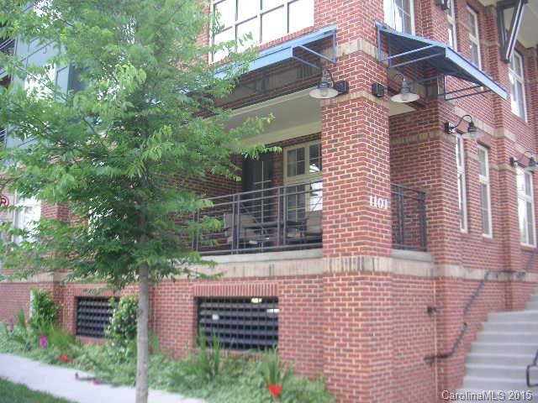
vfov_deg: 38.7
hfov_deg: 50.1
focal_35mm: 37
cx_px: 269
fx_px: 575
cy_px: 202
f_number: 2.8
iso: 50
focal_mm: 6.1
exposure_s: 1/180
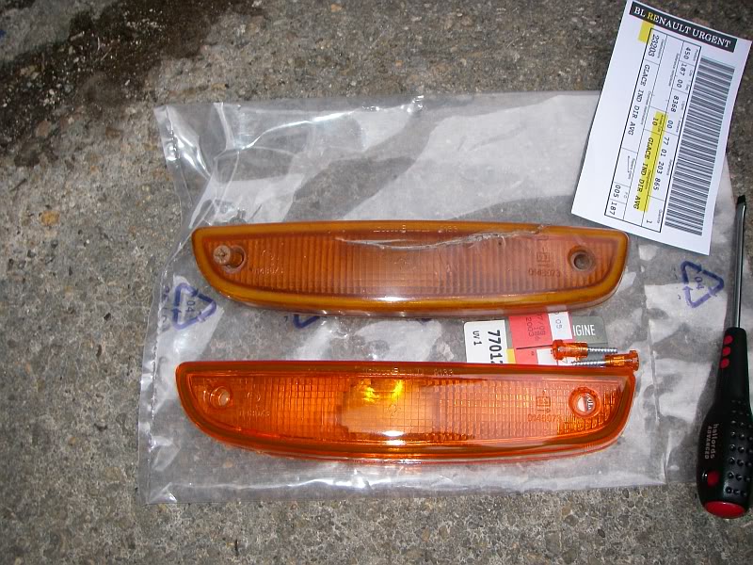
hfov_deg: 49.0
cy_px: 282
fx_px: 827
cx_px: 376
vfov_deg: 37.7
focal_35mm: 38
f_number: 3.3
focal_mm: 6.3
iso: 200
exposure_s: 1/40
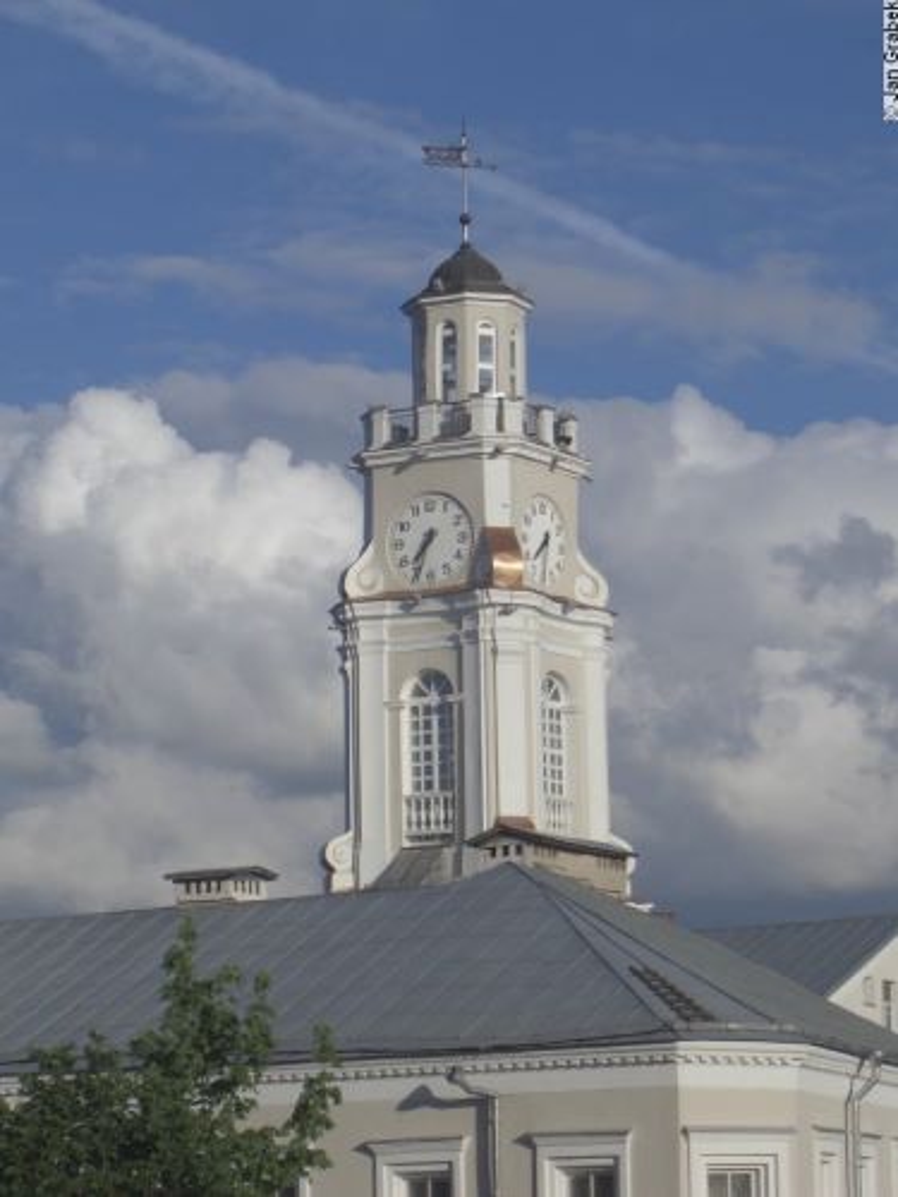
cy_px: 598
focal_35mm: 117
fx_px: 4047
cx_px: 449
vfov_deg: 16.8
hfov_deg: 12.7
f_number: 4.9
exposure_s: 1/800
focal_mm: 24
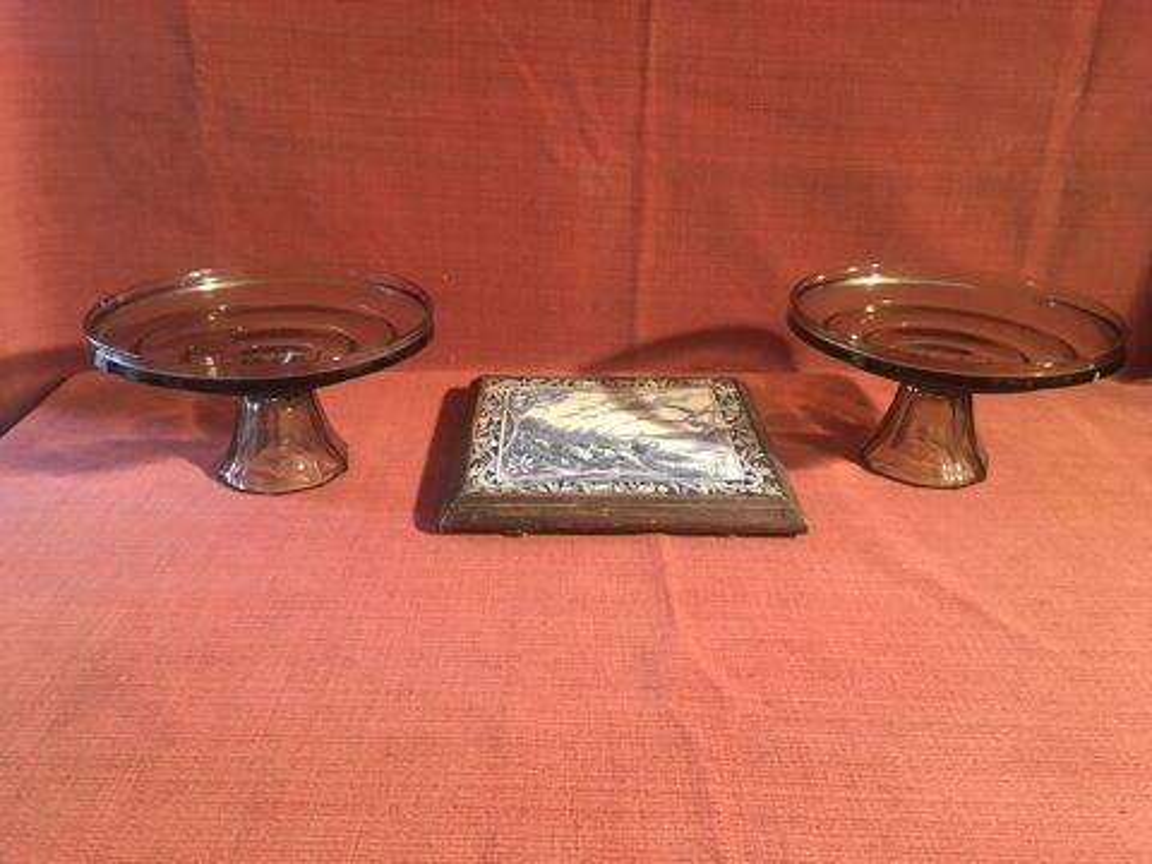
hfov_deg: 61.7
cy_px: 432
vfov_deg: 48.2
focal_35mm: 29
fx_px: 965
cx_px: 576
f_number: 2.2
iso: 200
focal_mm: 4.15
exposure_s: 1/20
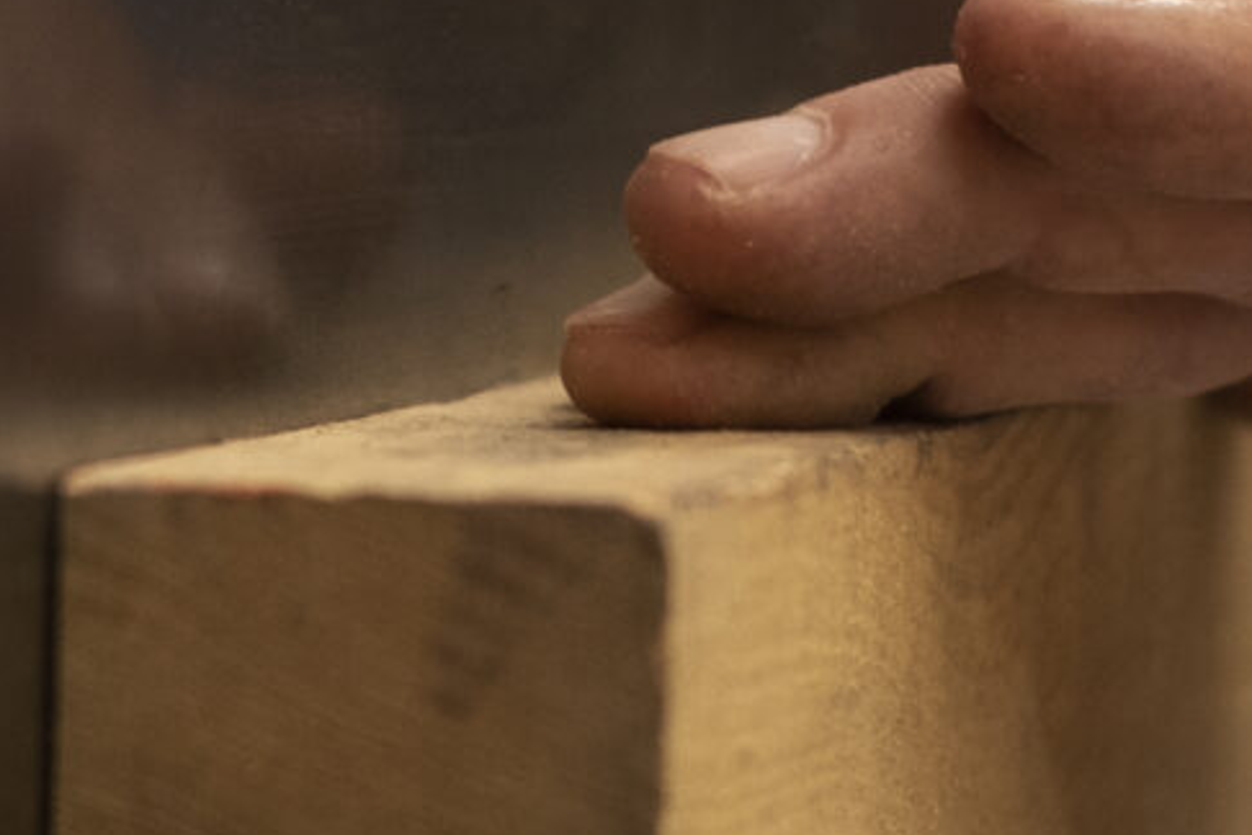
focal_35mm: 279
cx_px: 608
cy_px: 617
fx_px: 9702
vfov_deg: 4.9
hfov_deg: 7.4
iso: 640
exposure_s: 1/160
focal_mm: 35
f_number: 2
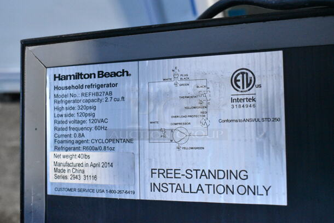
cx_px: 167
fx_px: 390
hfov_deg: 46.4
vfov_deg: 32.0
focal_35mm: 42
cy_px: 112
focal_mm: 28
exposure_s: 1/250
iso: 6400
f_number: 8
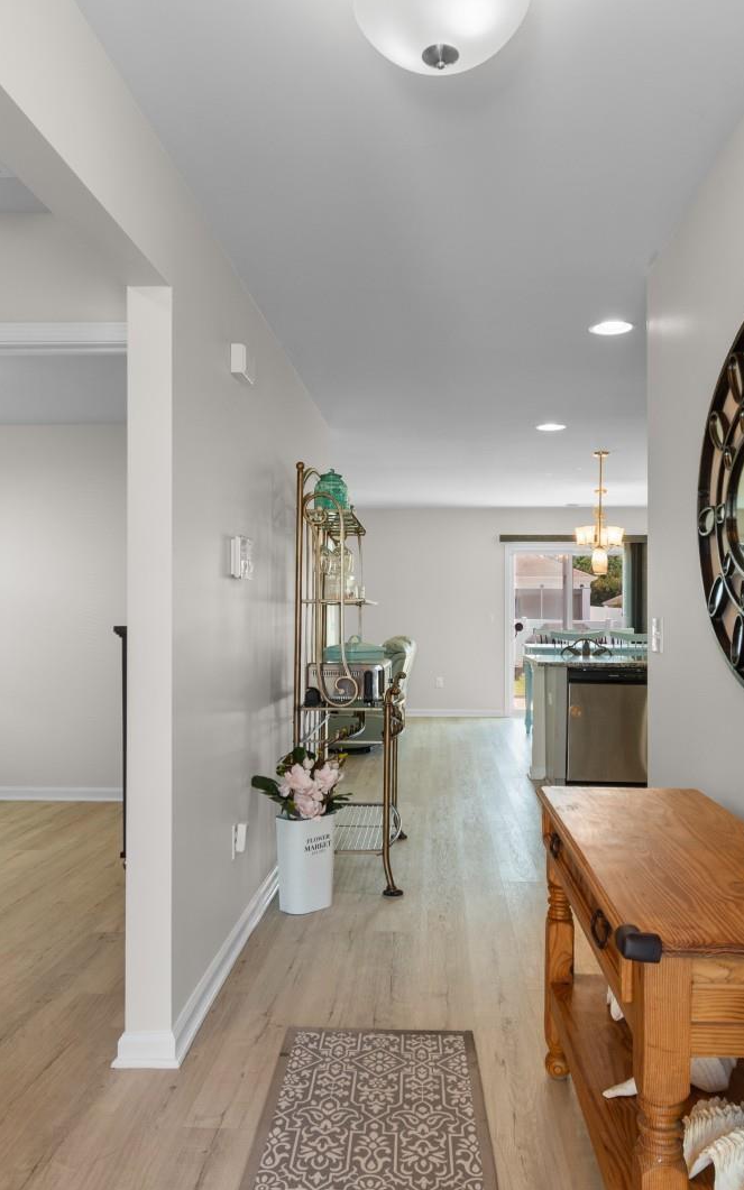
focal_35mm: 28
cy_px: 594
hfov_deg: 44.5
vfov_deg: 66.5
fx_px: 909
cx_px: 404
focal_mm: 12
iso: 100
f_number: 4.8
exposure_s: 1/2
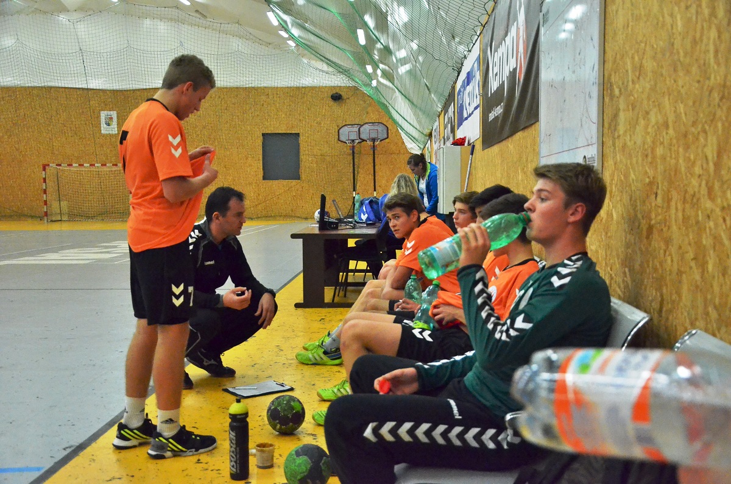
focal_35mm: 39
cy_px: 242
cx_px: 366
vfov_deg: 34.0
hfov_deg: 49.7
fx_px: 790
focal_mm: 26
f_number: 4
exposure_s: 1/1000
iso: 6400
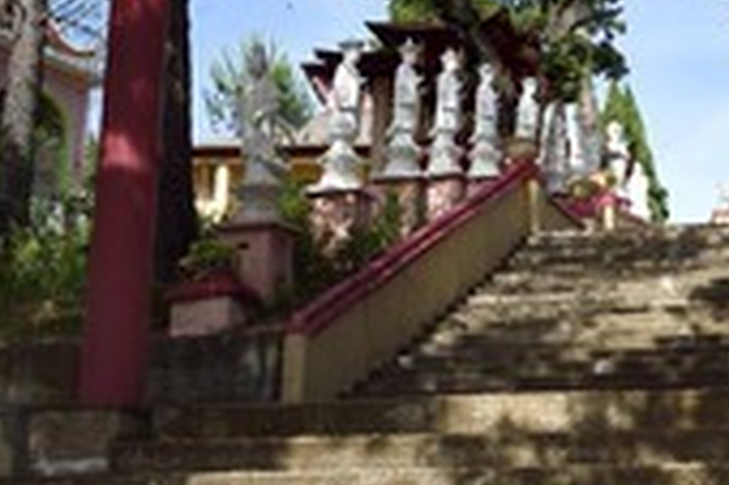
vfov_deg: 15.9
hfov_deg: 23.8
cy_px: -9
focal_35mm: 84
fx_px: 1699
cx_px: 583
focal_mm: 34
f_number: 14
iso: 200
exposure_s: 1/125
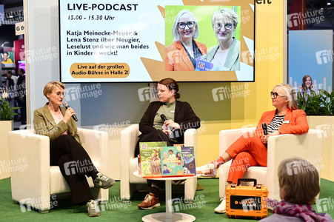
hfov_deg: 30.5
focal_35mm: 66
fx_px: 612
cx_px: 167
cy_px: 111
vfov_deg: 20.6
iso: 1600
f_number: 5.6
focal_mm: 66
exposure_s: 1/200
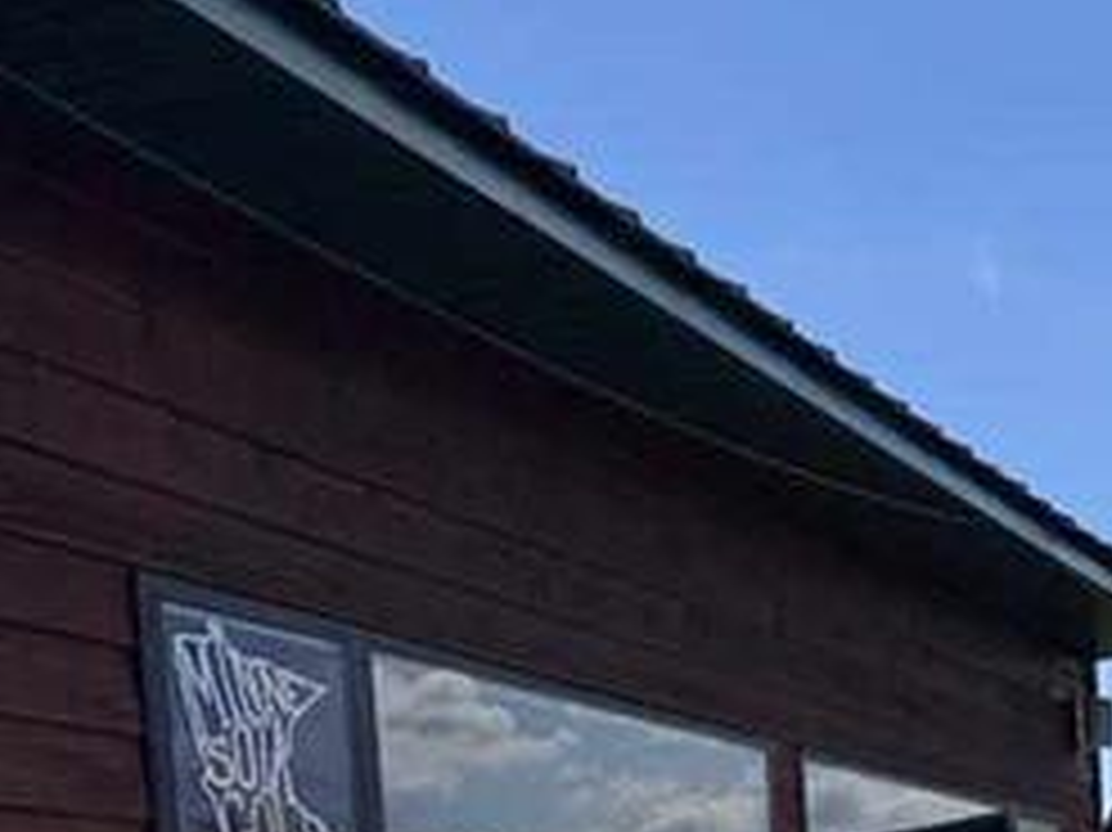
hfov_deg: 29.9
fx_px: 1862
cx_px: 1220
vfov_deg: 21.5
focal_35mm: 58
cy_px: 1214
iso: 50
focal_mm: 2.22
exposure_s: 1/2674
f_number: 2.2
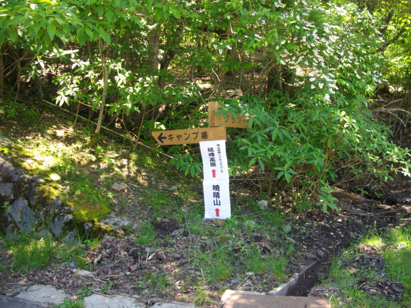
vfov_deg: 38.7
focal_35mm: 37
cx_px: 206
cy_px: 154
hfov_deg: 50.1
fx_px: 439
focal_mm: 6.2
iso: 148
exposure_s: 1/125
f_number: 2.8
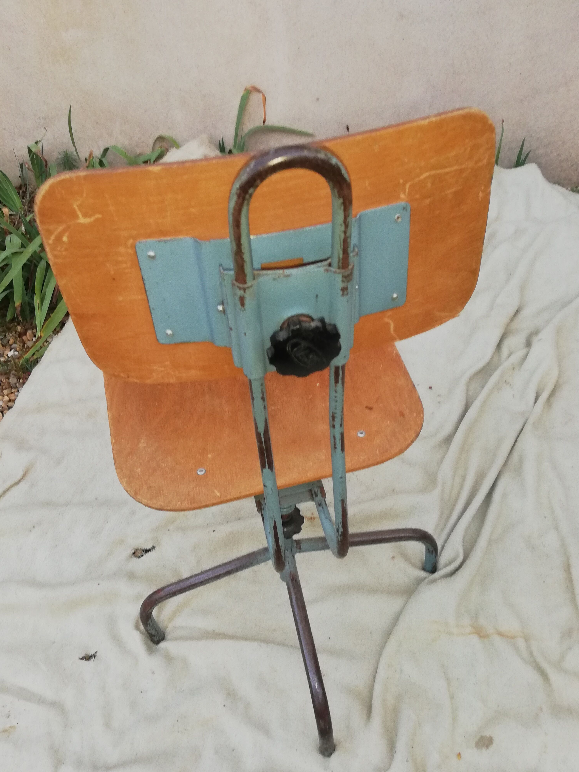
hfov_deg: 46.8
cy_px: 425
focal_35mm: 30
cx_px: 292
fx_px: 669
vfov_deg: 59.8
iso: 200
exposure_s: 1/50
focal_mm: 3.81
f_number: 2.2
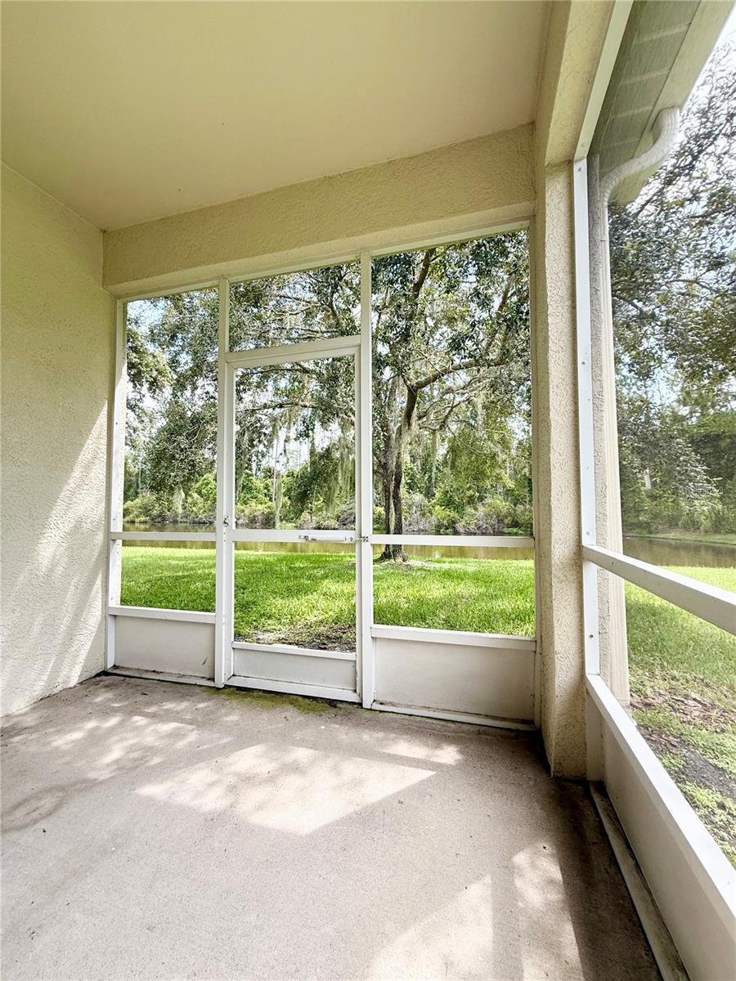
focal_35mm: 14
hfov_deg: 85.7
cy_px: 490
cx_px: 368
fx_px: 397
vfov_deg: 102.1
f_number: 2.2
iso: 50
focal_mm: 2.22
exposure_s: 1/298
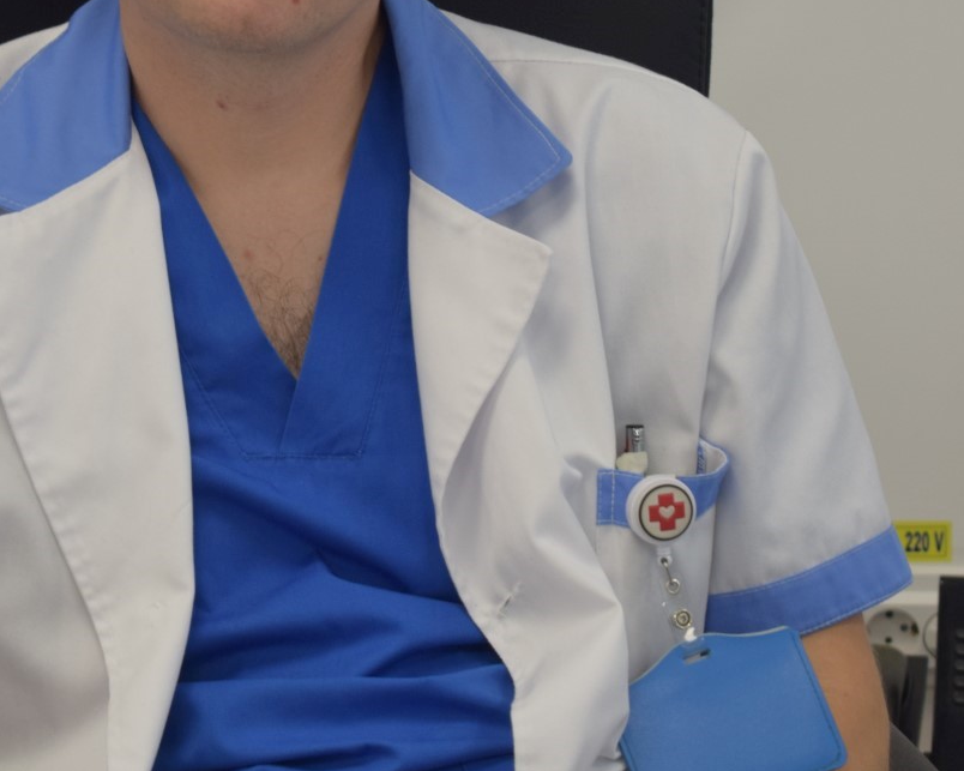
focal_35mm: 156
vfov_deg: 9.9
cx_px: 393
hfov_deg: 12.4
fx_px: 4449
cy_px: 156
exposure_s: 1/80
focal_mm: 55
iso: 400
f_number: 5.6
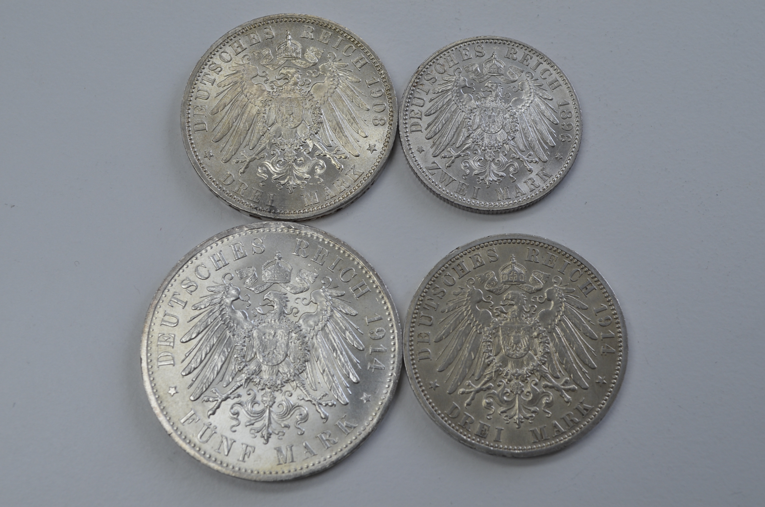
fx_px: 1209
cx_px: 382
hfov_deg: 35.1
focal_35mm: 57
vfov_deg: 23.7
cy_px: 254
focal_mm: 38
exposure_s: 1/60
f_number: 8
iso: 250
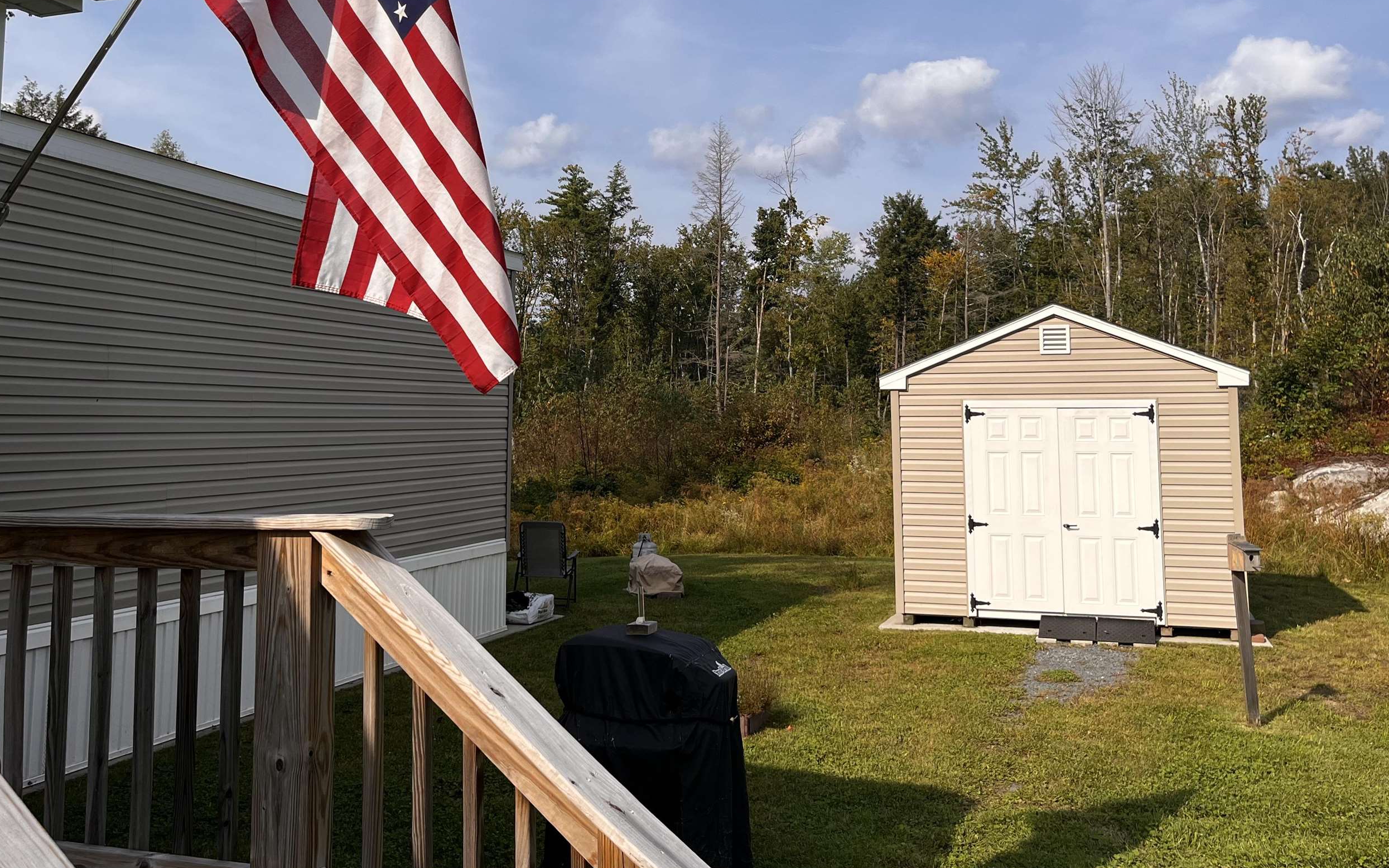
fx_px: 1287
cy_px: 295
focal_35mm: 34
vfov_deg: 36.9
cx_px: 674
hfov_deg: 56.7
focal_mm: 5.1
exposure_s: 1/3623
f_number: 1.6
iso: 50
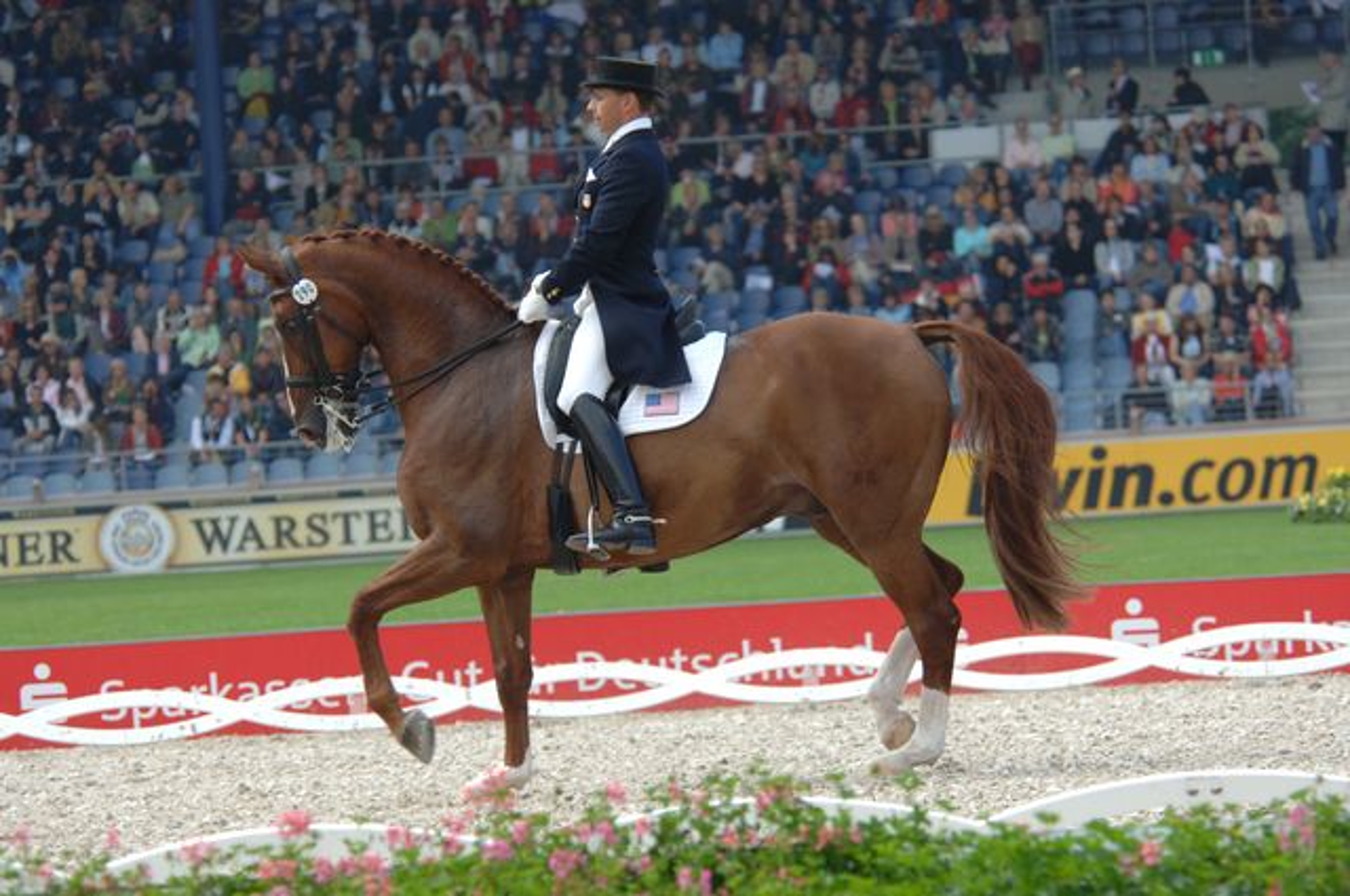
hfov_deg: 8.6
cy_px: 448
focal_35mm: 240
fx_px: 8988
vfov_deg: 5.7
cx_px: 675
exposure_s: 1/350
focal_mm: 160
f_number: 5
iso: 200
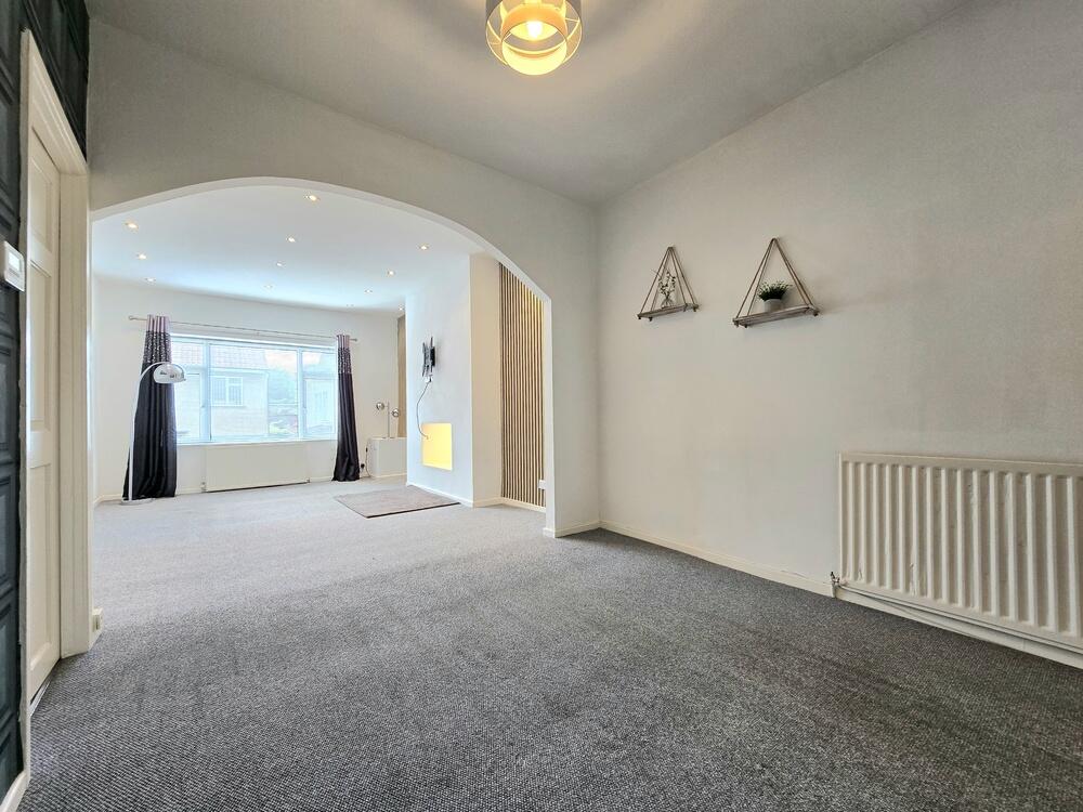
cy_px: 406
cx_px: 542
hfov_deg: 106.2
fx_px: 407
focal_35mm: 13
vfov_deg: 89.9
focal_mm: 2.2
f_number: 2.2
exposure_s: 1/50.3
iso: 64
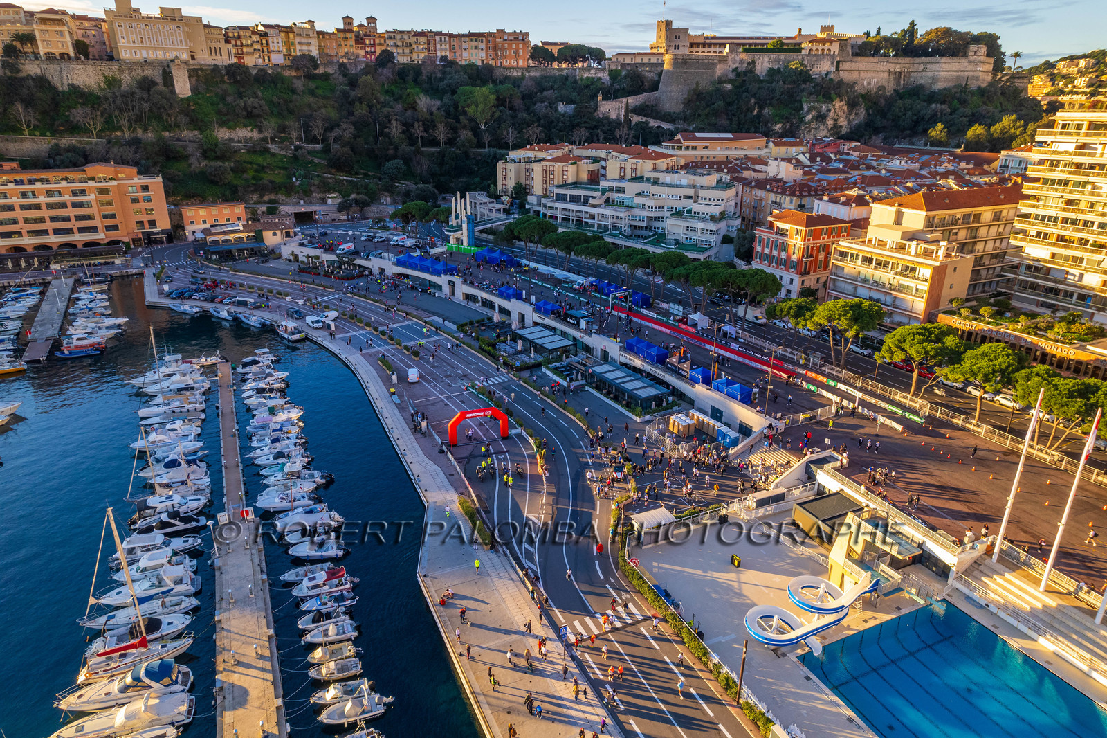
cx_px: 554
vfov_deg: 57.2
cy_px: 369
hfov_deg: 78.6
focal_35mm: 22
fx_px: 676
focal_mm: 8.4
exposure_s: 1/20
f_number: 2.8
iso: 100
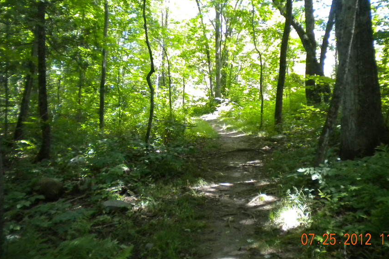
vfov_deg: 31.1
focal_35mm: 43
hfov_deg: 45.4
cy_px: 103
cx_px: 213
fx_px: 464
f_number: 3.1
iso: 400
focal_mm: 6.3
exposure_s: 1/193
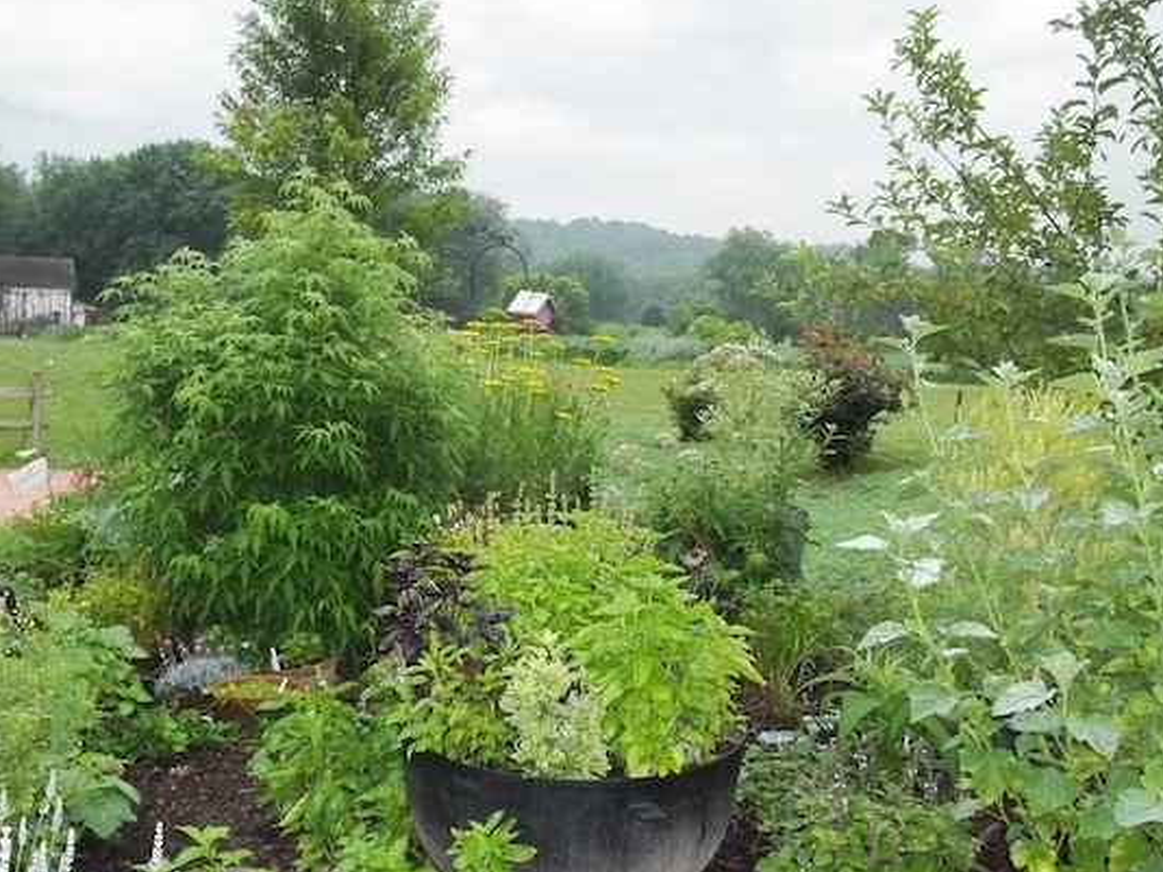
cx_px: 546
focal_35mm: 37
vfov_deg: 38.6
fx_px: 1243
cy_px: 476
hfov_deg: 50.1
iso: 320
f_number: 3.3
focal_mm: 5.9
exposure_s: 1/80
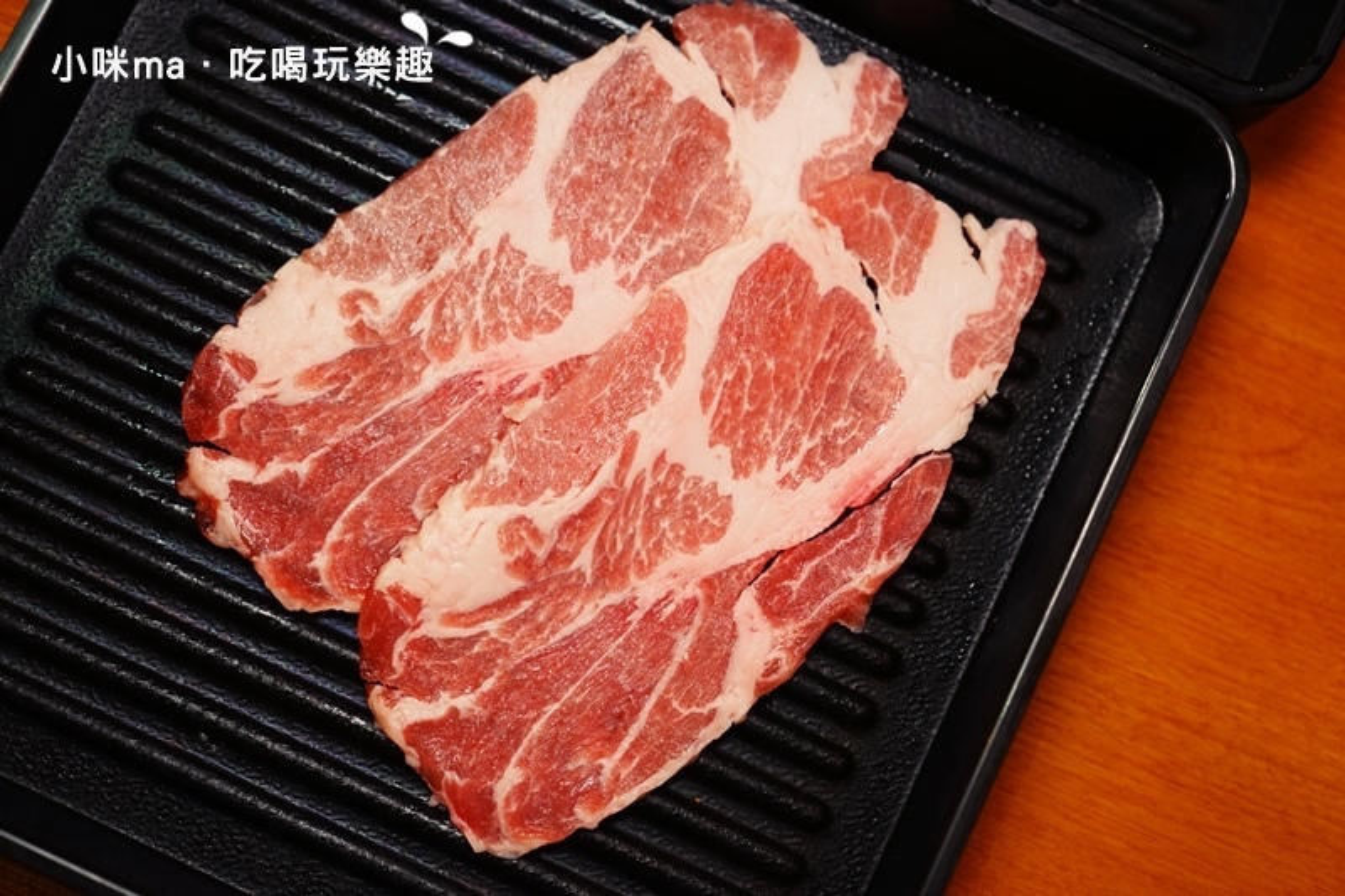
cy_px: 448
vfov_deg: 28.6
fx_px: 1755
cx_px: 672
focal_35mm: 47
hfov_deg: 41.9
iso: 1250
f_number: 4.5
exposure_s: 1/60
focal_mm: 47
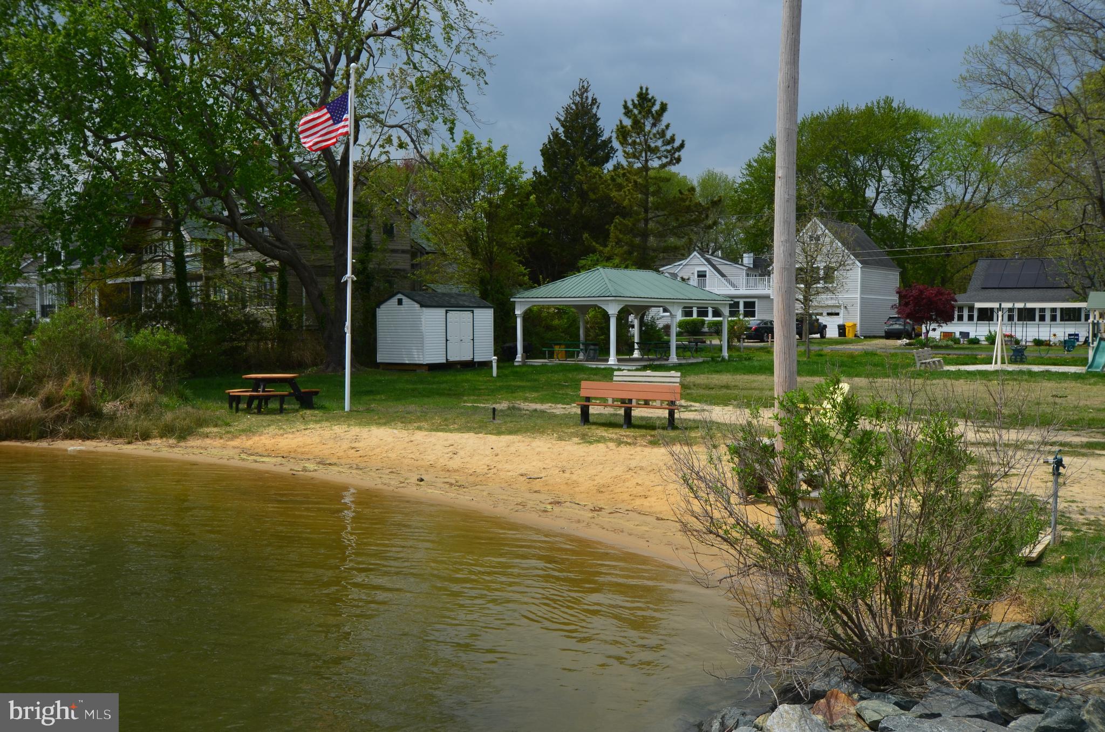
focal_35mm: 36
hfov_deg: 53.2
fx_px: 1103
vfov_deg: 36.7
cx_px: 552
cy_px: 366
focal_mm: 24
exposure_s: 1/400
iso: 200
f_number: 11
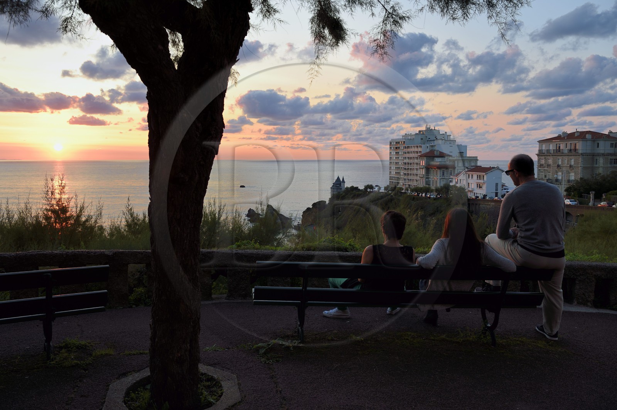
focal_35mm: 32
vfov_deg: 41.0
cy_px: 205
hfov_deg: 58.8
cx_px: 308
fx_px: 548
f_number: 7.1
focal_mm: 32
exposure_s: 1/40
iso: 200
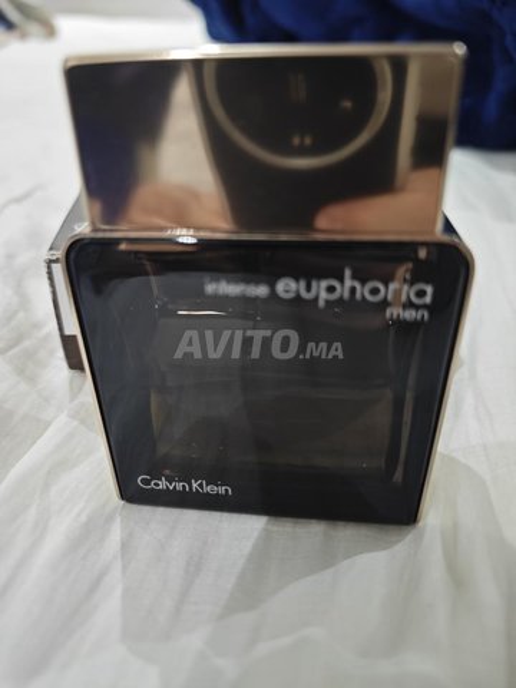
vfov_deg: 73.9
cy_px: 344
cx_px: 258
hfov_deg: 58.9
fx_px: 457
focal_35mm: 23
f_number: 1.9
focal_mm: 8.7
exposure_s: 1/25
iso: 640
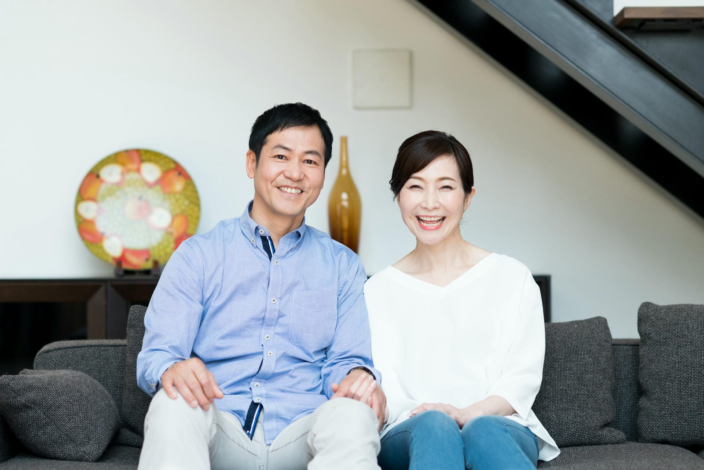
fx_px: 1662
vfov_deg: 16.1
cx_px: 352
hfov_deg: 23.9
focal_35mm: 85
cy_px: 235
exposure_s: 1/1000
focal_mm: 85
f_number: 3.2
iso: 320
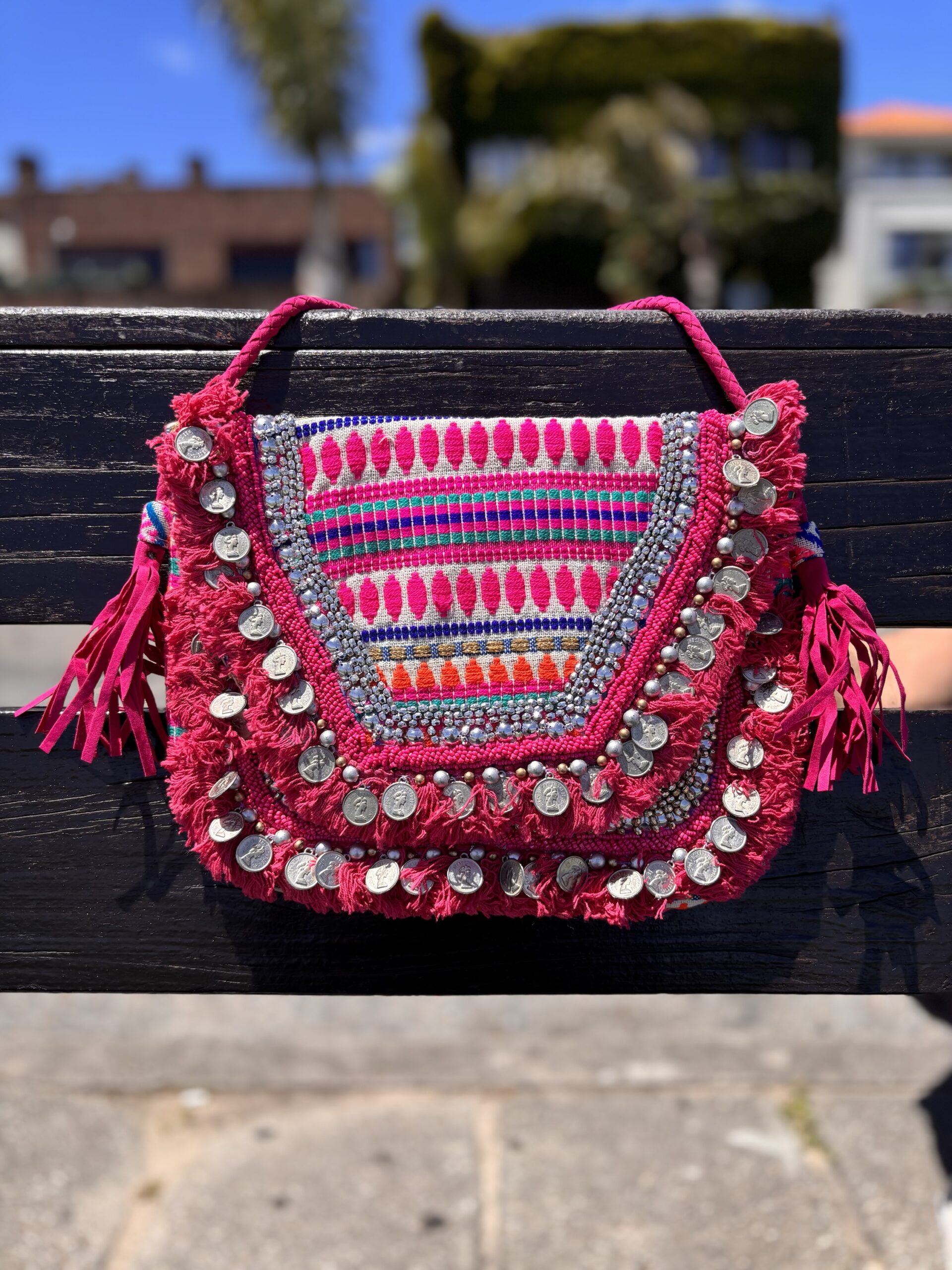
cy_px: 635
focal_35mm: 26
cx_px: 476
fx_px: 953
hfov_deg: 53.1
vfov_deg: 67.3
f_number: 1.6
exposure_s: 1/2571
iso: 50
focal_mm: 5.96
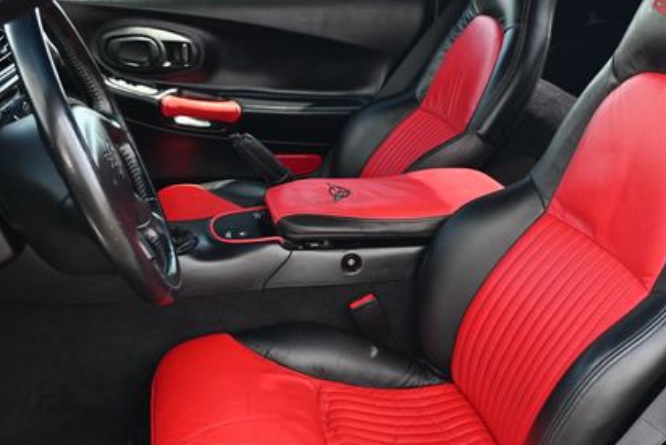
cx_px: 412
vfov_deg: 29.6
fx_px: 840
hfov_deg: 43.0
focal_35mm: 45
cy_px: 244
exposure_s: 1/200
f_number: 3.8
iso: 400
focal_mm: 19.5
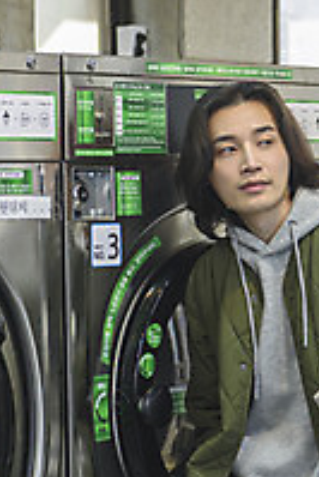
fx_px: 1871
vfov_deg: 14.5
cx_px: 251
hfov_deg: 9.7
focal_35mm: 141
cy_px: 240
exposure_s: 1/100
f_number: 4.5
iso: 400
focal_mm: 70
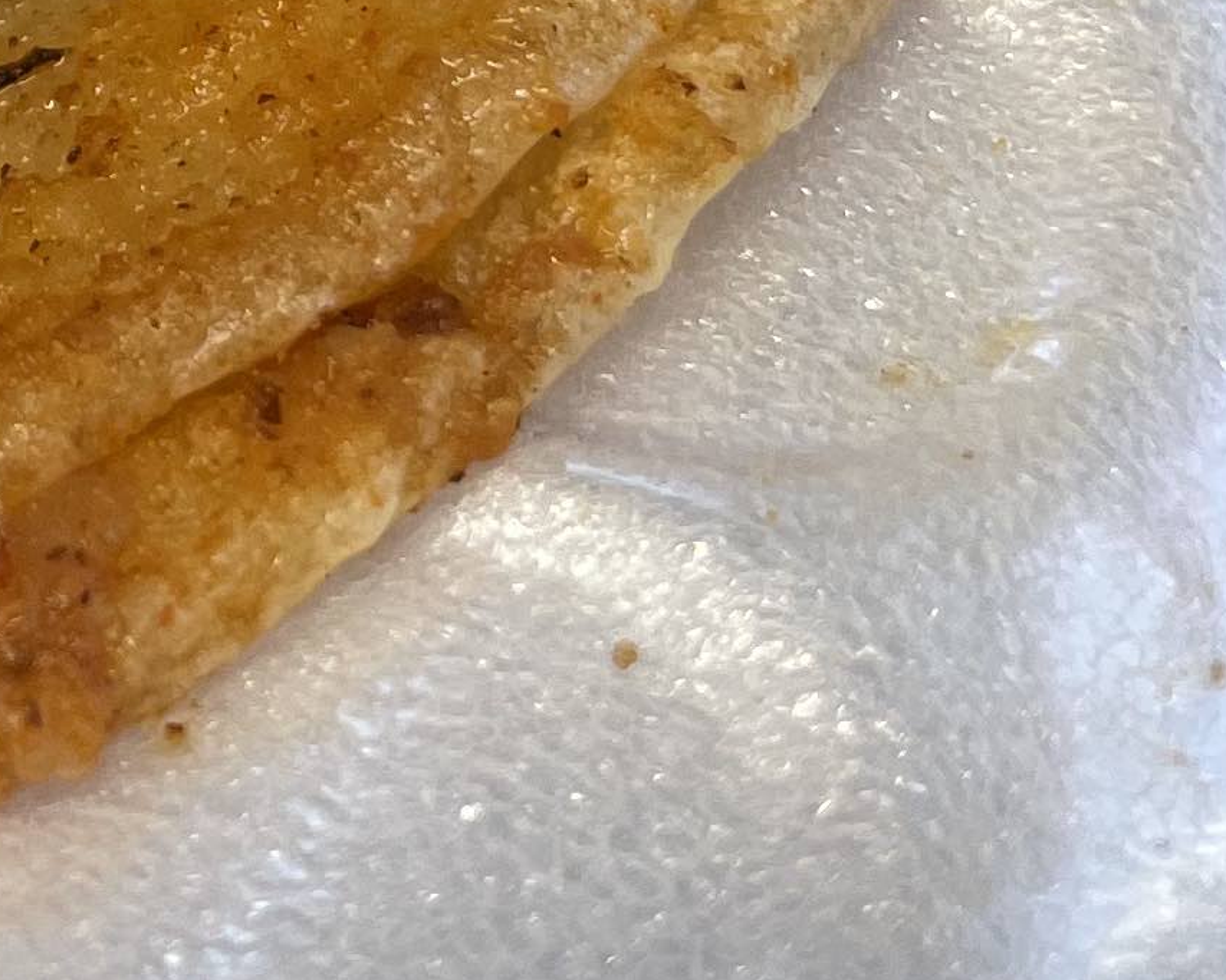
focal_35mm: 120
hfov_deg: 14.3
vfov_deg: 12.0
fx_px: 4353
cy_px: -681
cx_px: -928
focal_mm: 4.2
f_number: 1.6
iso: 64
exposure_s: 1/60
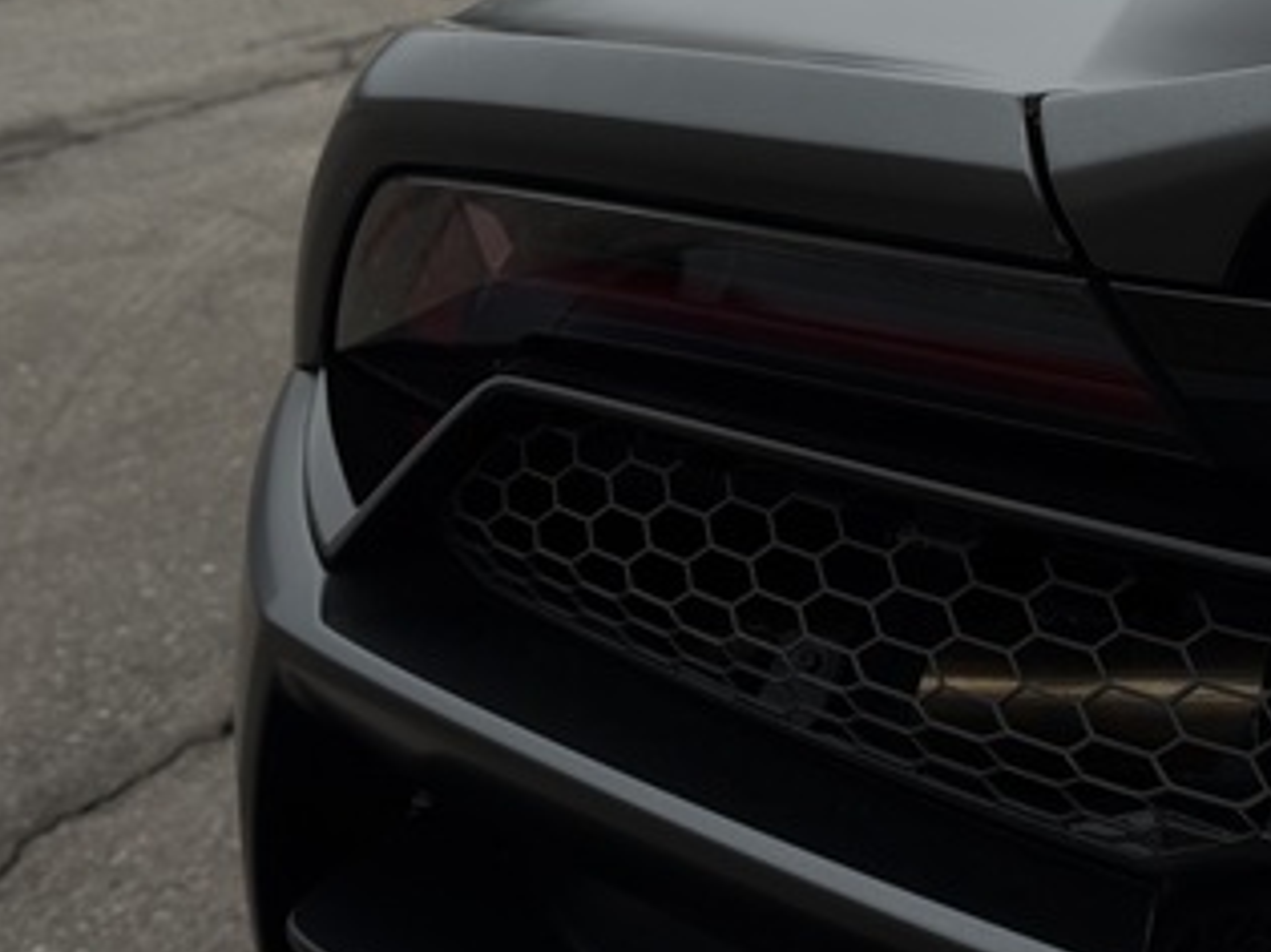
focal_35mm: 64
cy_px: 349
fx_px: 2349
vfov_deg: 22.9
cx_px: 807
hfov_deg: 30.1
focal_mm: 6.76
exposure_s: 1/1754
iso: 100
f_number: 1.78
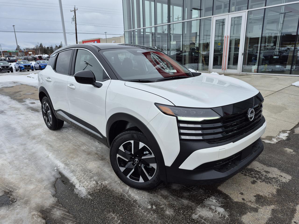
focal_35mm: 23
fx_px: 199
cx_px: 150
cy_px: 112
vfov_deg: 58.9
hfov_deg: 73.9
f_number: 1.8
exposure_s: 1/1440
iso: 25
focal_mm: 5.4
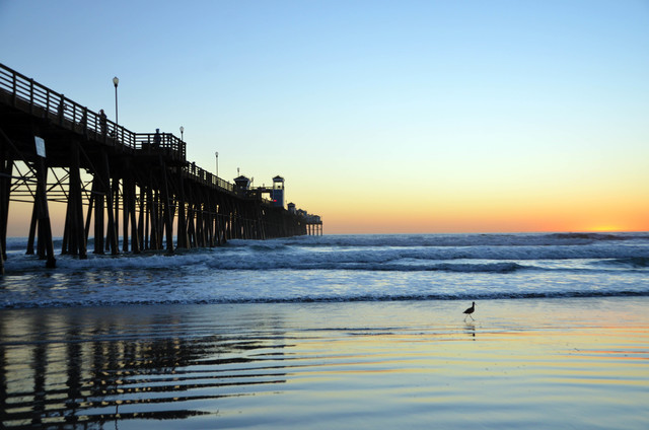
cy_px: 215
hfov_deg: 46.5
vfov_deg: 31.8
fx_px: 756
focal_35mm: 42
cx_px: 324
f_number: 5.6
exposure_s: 1/125
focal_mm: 28
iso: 320
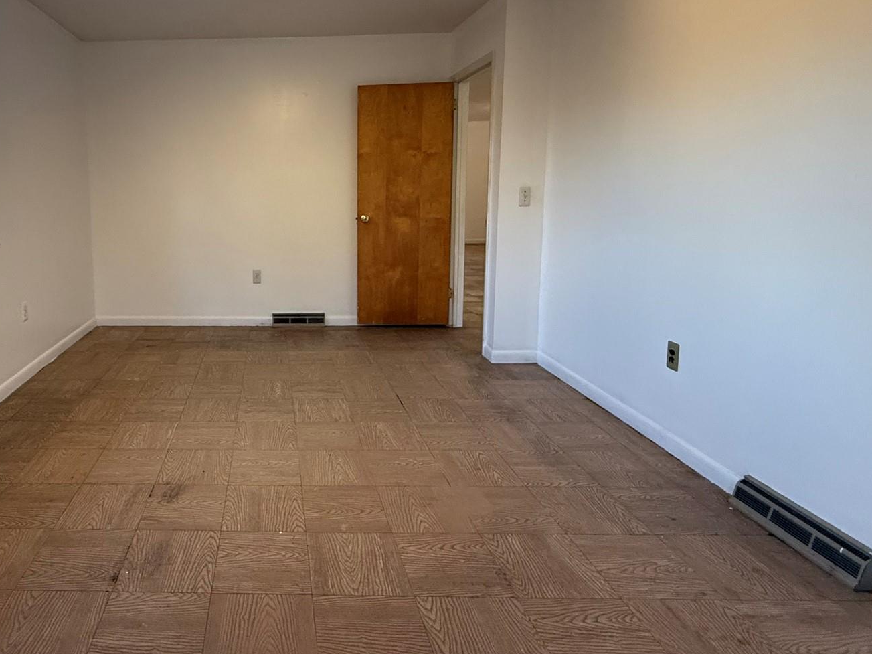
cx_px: 258
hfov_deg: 72.9
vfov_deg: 60.5
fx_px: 554
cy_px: 256
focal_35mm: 22
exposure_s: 1/120
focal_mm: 2.22
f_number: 2.2
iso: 320
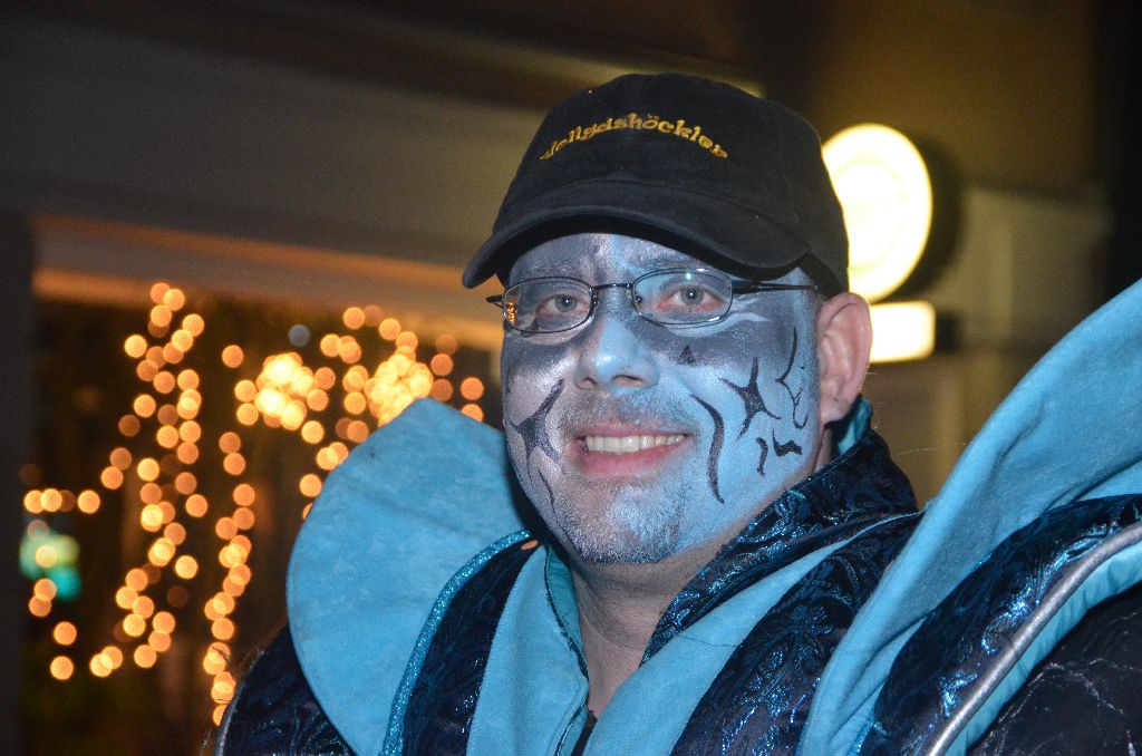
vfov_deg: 11.4
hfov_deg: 17.1
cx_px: 571
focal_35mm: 120
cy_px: 378
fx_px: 3798
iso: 3200
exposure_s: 1/60
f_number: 5.3
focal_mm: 80
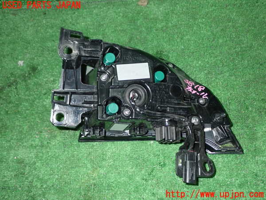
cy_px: 100
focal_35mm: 38
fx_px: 292
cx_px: 133
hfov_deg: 49.0
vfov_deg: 37.7
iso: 800
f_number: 8
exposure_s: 1/40
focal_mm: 6.83
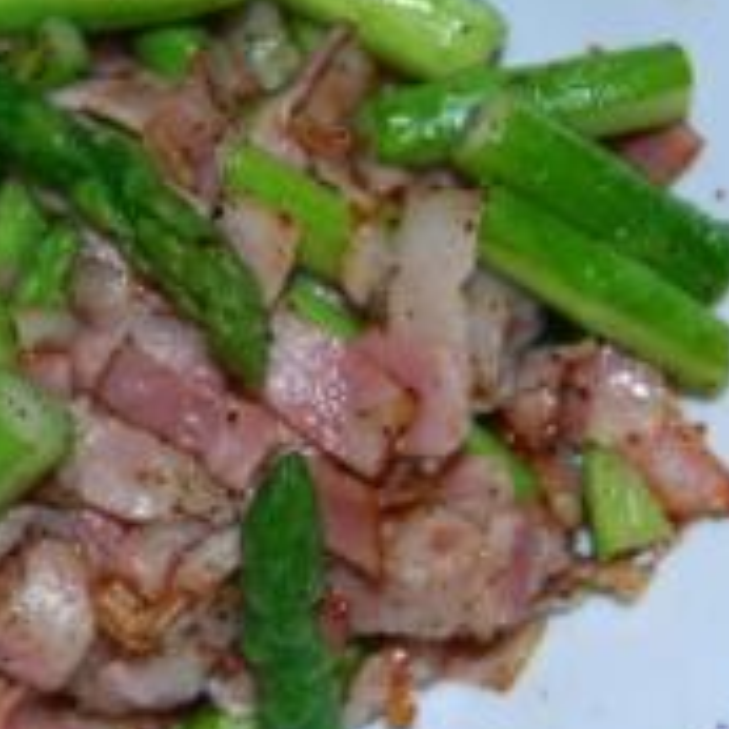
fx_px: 2359
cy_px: 346
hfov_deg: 17.5
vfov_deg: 17.6
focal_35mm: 99
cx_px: 177
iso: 100
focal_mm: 30
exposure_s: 1/125
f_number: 4.2
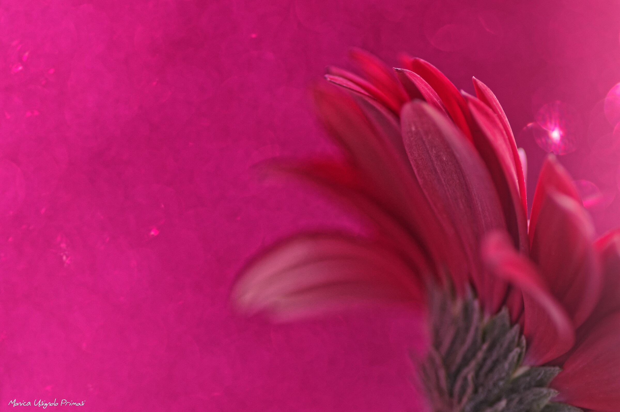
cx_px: 310
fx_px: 2581
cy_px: 206
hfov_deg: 13.7
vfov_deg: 9.1
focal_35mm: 150
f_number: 2.8
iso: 100
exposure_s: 1/250
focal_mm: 100
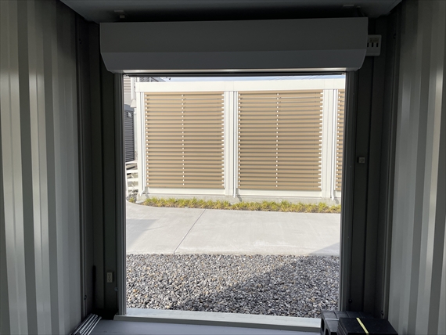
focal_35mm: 26
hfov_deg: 67.3
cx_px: 223
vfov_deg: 53.1
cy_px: 168
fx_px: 335
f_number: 1.6
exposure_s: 1/2618
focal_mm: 4.2
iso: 32
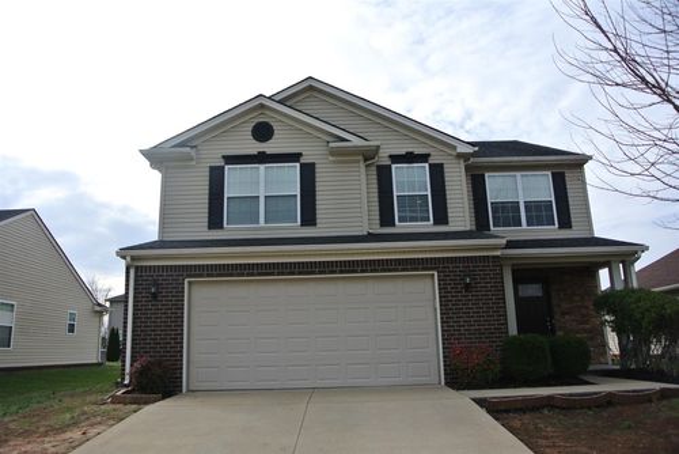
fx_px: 510
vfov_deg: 48.0
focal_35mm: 27
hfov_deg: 67.4
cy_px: 227
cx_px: 340
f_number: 4.5
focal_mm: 10
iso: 100
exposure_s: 1/640
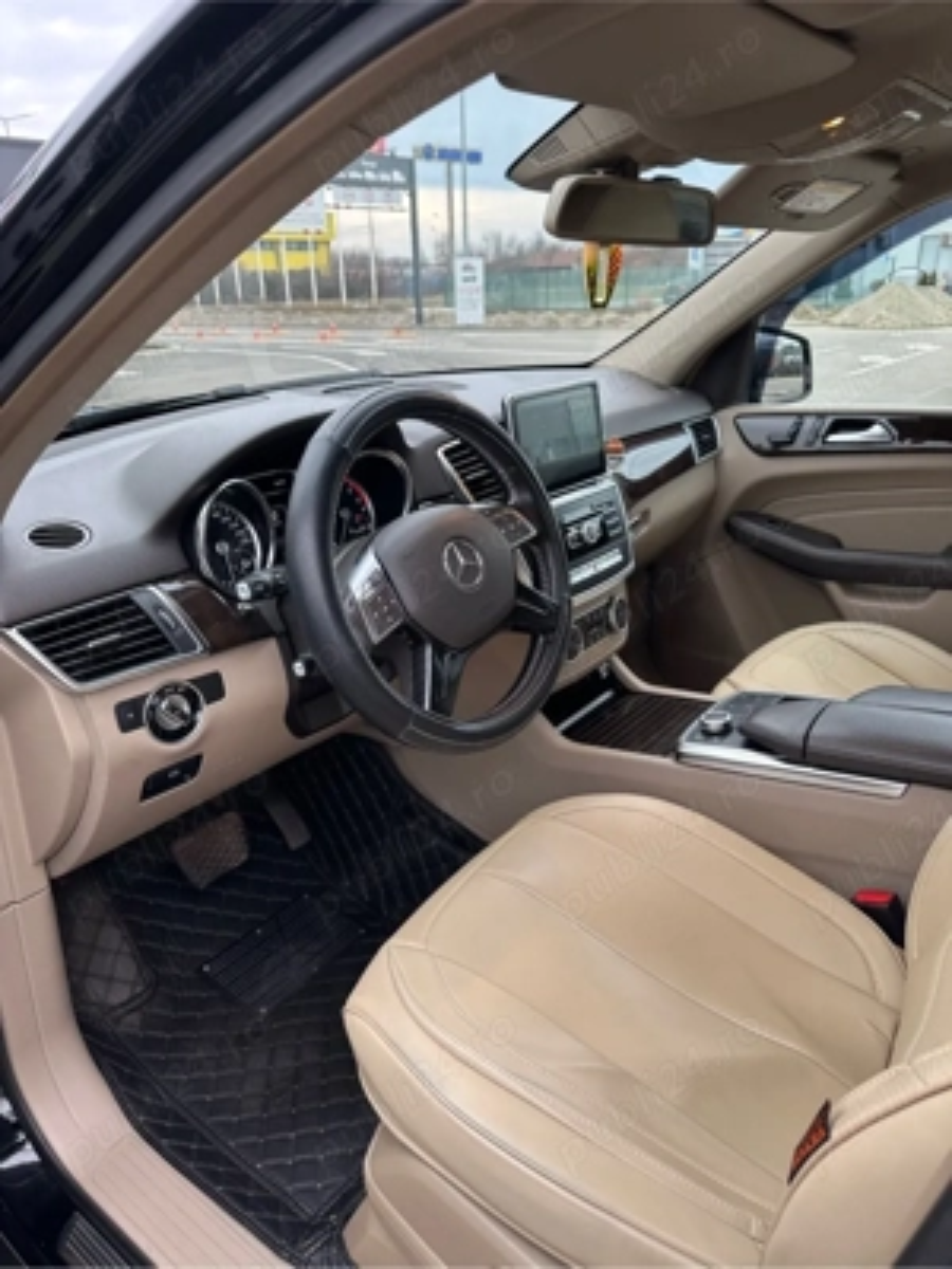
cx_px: 476
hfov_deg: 56.8
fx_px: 880
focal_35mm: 24
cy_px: 634
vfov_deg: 71.6
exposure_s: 1/100
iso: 125
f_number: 1.78
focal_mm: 6.86
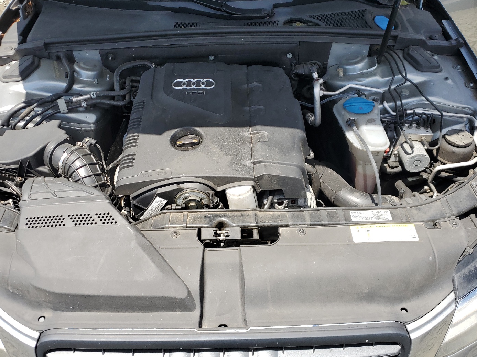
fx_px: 413
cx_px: 230
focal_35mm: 30
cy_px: 162
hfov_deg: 60.0
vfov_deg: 46.7
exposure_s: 1/1429
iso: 50
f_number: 1.5
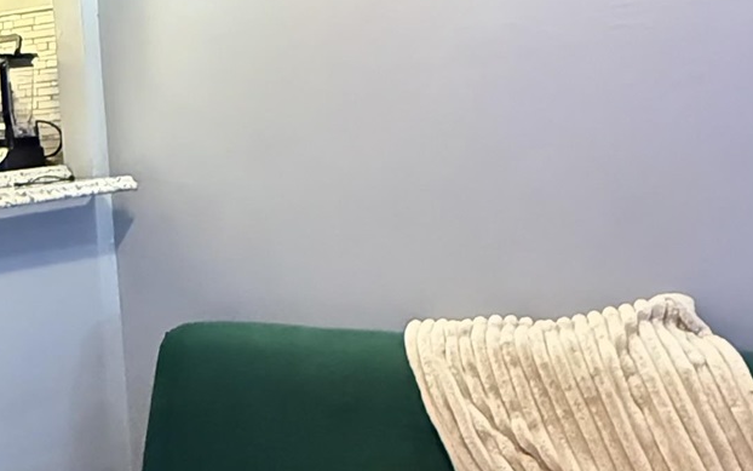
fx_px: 1129
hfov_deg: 35.7
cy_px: 200
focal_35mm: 55
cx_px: 149
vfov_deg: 23.5
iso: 2000
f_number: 2.2
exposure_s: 1/30
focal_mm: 2.22
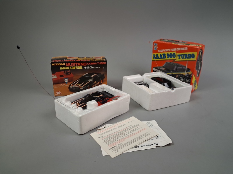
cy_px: 87
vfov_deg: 51.4
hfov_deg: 65.3
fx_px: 182
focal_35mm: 27
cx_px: 116
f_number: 1.8
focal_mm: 4
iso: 320
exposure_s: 1/100
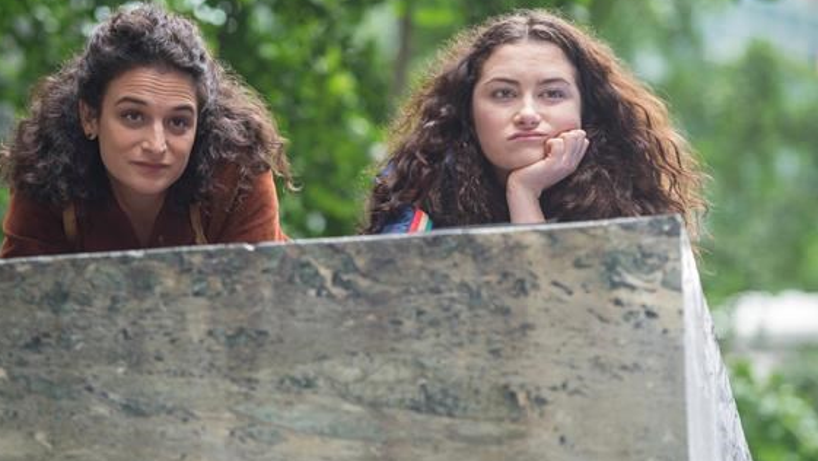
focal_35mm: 148
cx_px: 348
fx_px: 3211
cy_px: 224
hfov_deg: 14.5
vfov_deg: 8.2
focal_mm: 122
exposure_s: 1/125
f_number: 3.2
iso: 1600
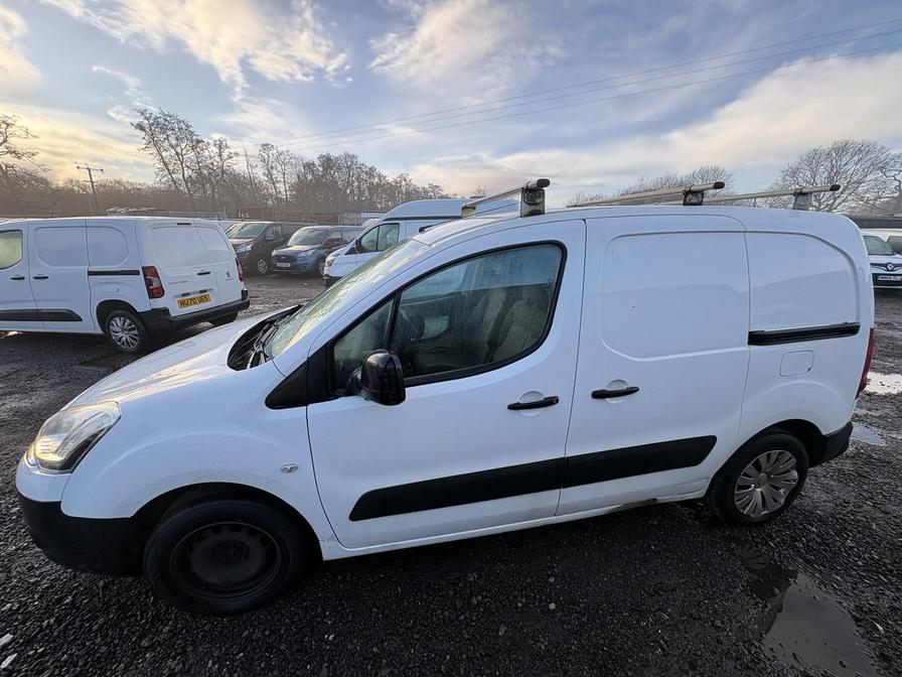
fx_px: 365
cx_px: 451
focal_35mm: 14
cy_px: 338
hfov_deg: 102.1
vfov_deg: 85.7
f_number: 2.2
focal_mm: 2.22
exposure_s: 1/266
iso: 50
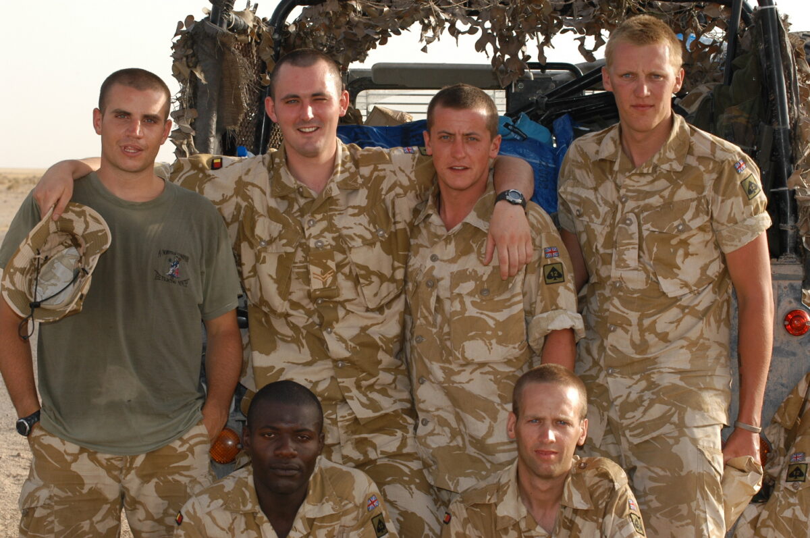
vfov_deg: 13.0
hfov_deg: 19.5
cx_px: 405
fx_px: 2360
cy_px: 269
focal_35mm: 105
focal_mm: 70
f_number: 7.1
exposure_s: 1/180
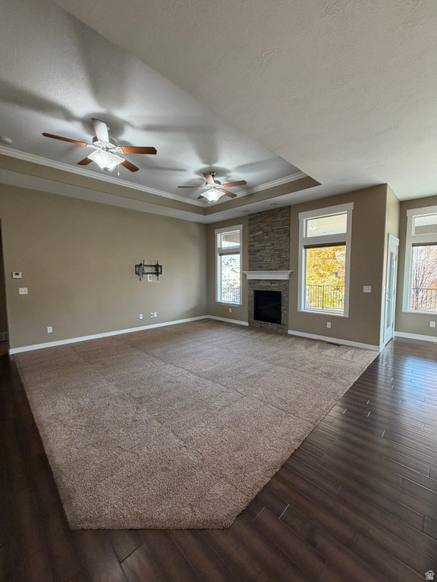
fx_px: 236
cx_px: 218
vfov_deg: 102.1
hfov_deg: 85.7
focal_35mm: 14
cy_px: 291
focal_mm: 2.22
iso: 200
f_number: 2.2
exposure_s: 1/60
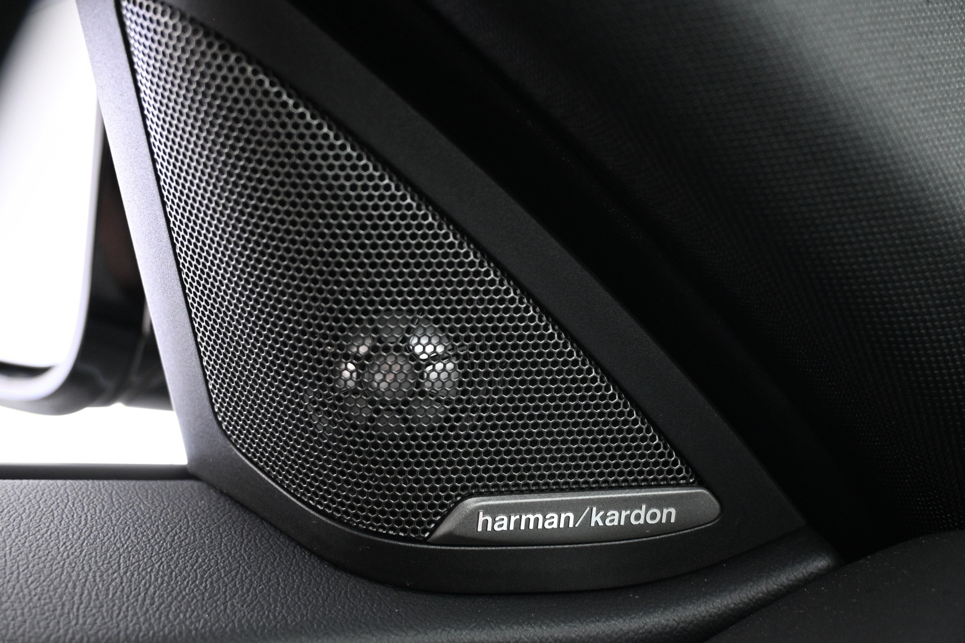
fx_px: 1367
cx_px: 482
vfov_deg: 26.5
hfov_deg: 38.9
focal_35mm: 51
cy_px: 322
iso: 1600
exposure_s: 1/8
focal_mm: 34
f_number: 5
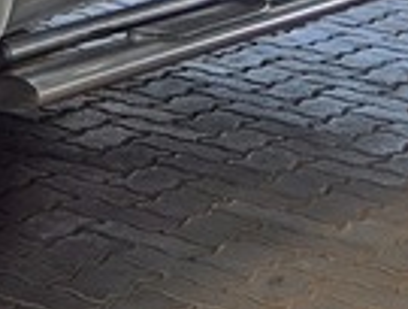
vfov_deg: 8.3
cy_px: -227
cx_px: -514
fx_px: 2056
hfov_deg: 10.1
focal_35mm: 174
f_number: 1.8
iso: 25
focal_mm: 5.4
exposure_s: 1/226
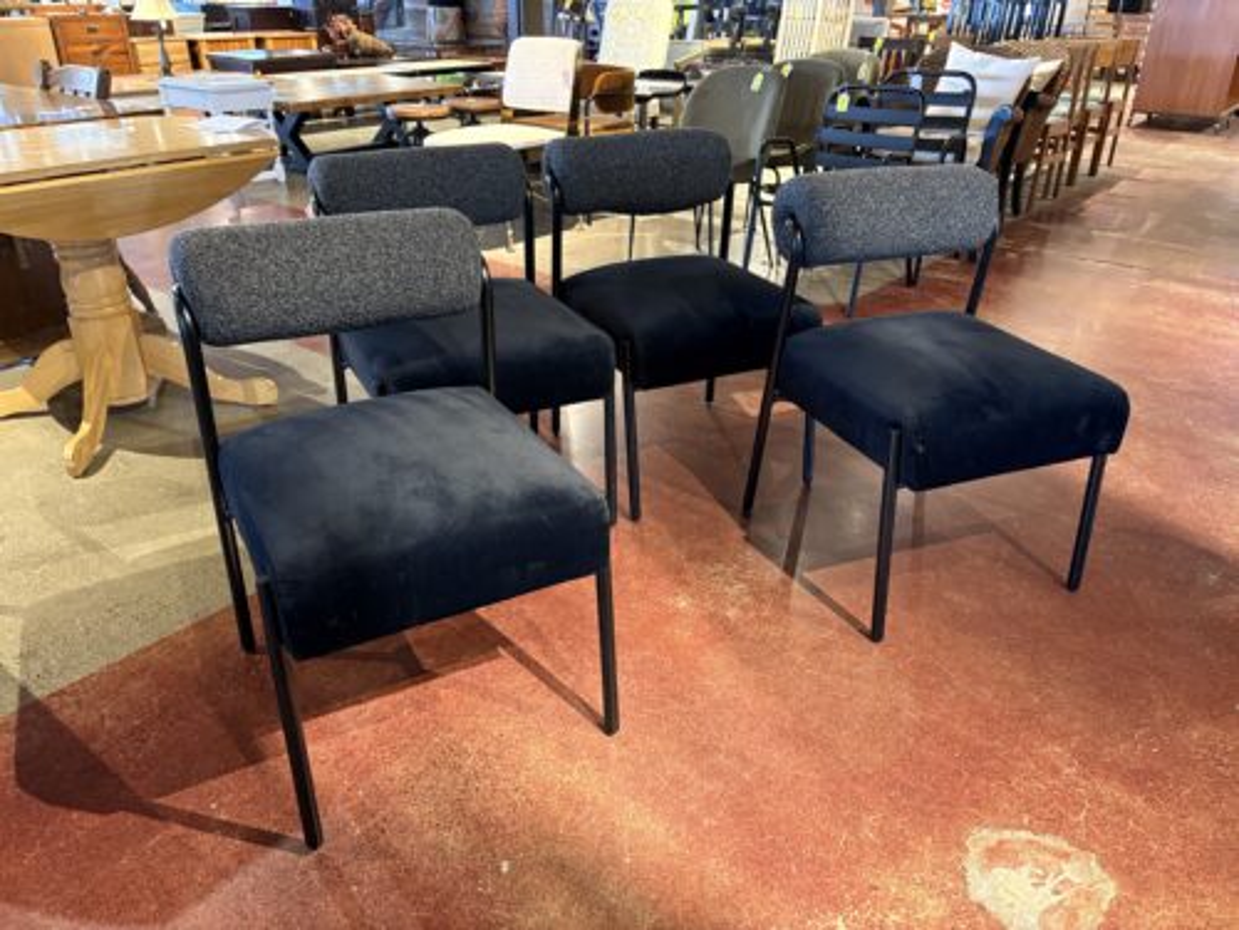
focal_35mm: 26
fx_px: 931
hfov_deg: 67.3
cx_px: 620
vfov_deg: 53.1
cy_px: 465
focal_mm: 5.96
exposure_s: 1/40
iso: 400
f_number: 1.6
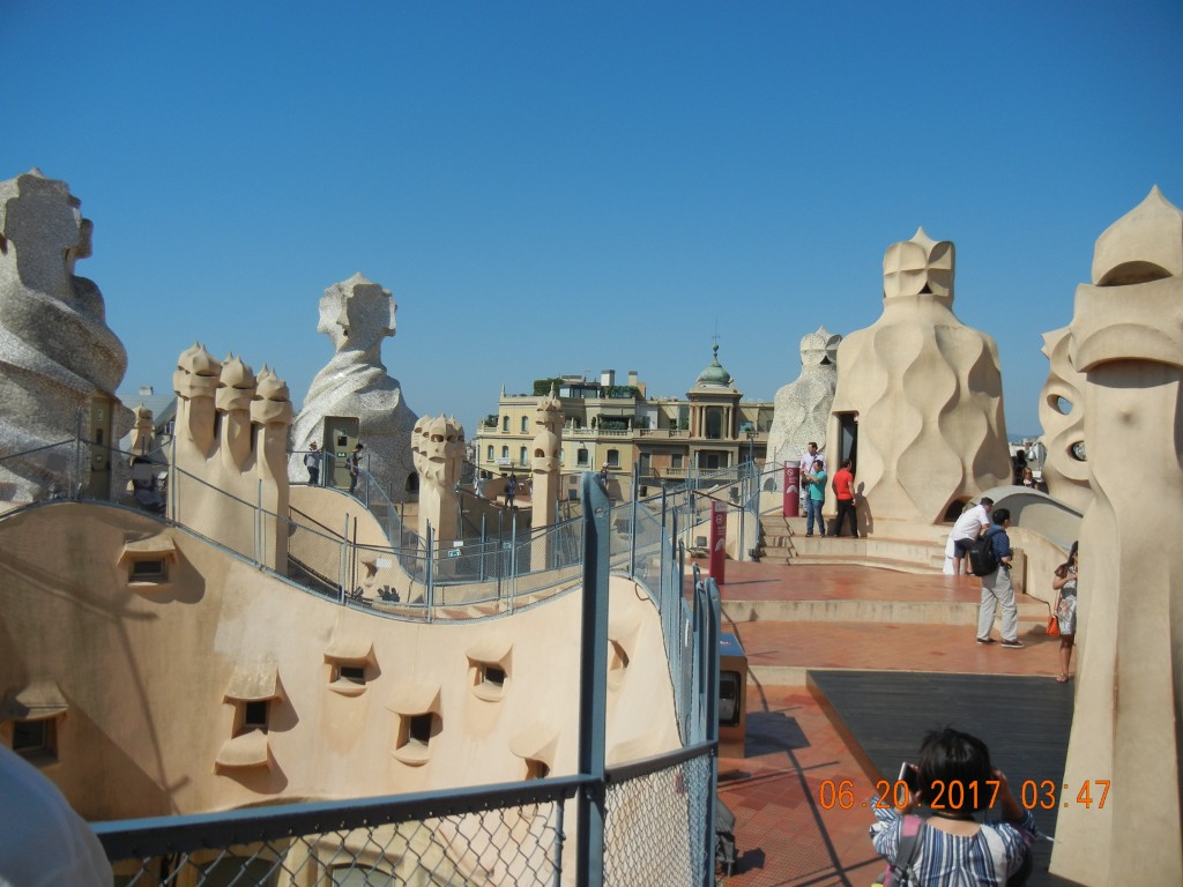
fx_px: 1025
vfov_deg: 46.8
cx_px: 592
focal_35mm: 30
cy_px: 444
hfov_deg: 60.0
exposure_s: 1/754
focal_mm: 5.4
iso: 160
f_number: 7
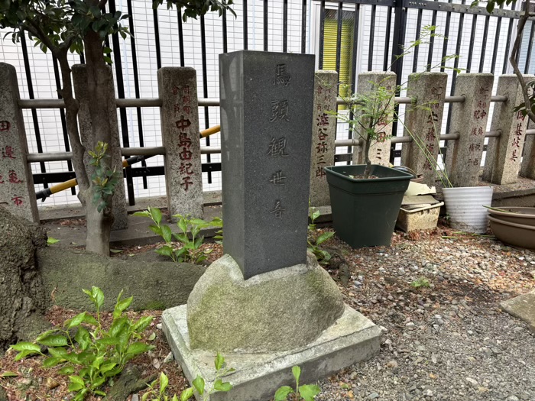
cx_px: 268
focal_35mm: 26
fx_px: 402
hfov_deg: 67.3
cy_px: 200
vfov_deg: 53.1
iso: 125
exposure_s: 1/119
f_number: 1.6
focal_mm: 5.96
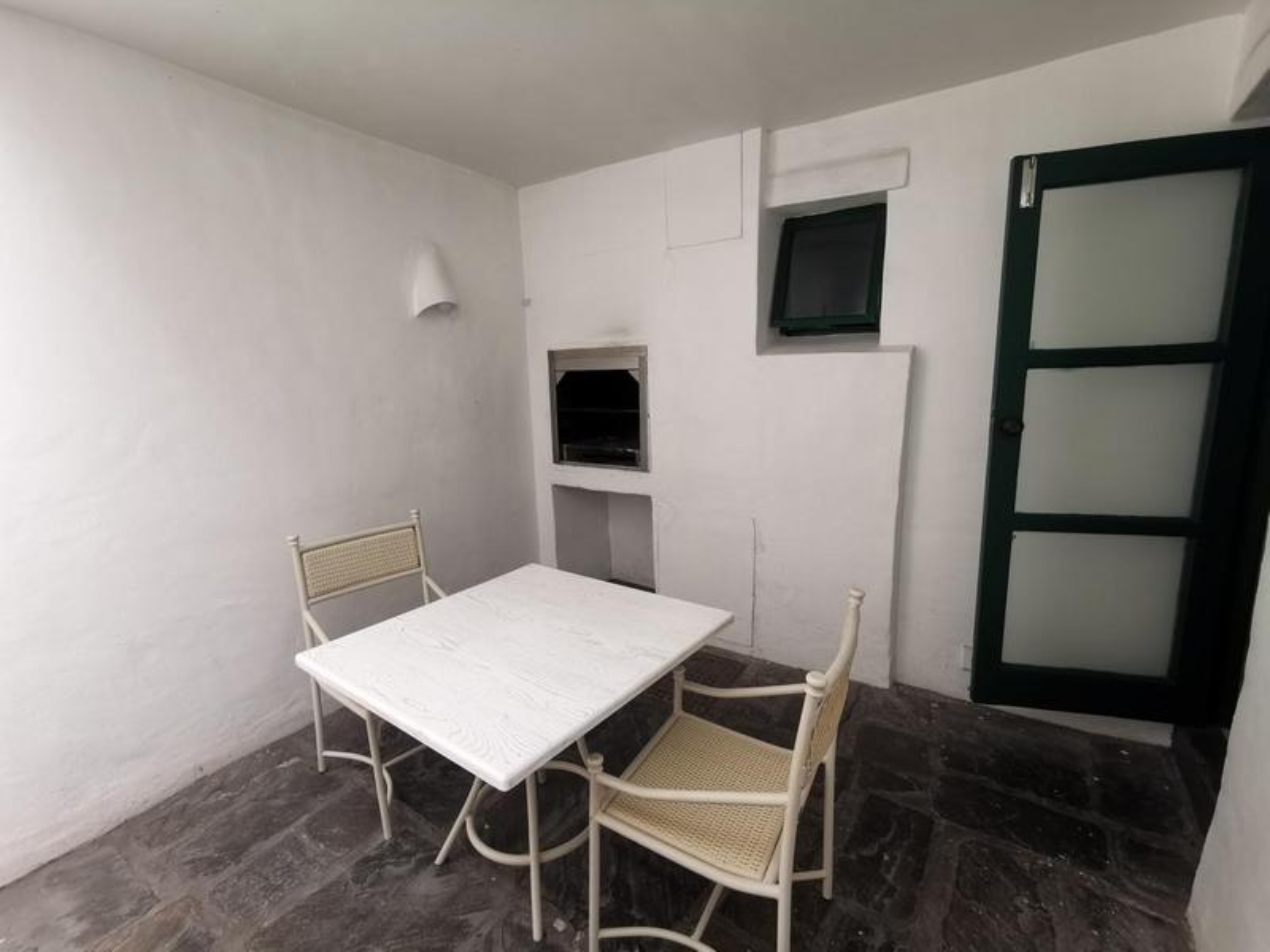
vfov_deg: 78.1
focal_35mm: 16
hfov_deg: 94.5
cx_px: 635
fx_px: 587
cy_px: 476
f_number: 2.2
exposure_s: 1/264
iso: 50
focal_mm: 2.35
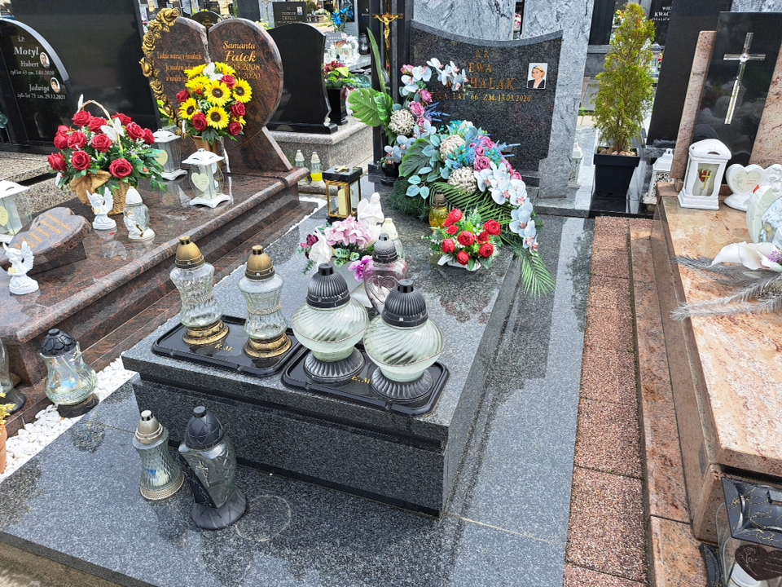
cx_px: 391
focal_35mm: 24
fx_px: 542
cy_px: 294
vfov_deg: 56.8
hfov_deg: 71.6
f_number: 1.8
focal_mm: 5.23
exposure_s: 1/618
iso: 50
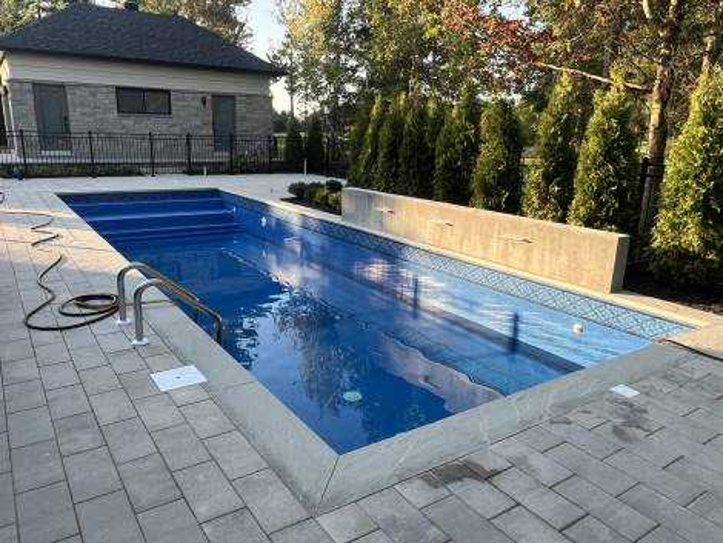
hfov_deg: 61.6
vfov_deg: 48.3
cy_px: 272
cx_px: 362
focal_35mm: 29
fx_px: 606
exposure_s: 1/60
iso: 32
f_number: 2.2
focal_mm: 4.15
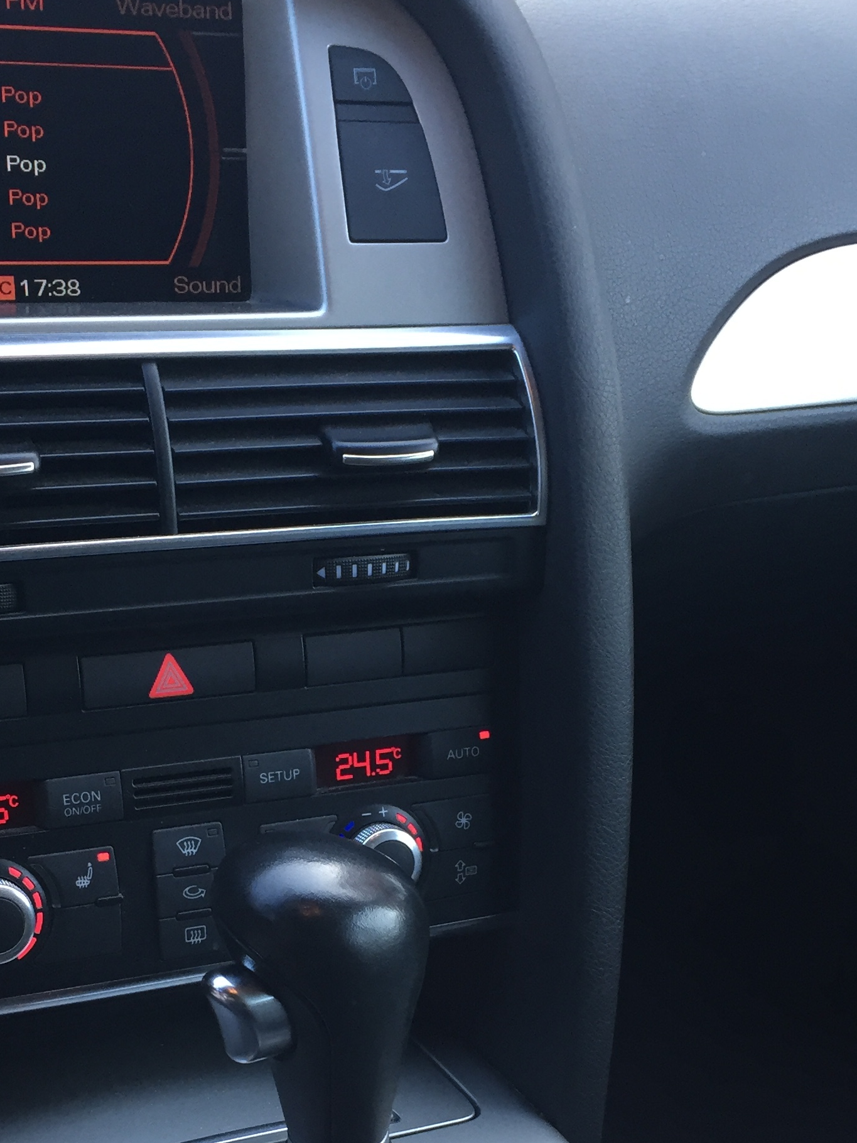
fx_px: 1717
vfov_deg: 35.8
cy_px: 885
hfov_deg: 28.0
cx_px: 343
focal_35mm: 52
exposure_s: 1/33
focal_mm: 4.15
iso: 40
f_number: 2.2
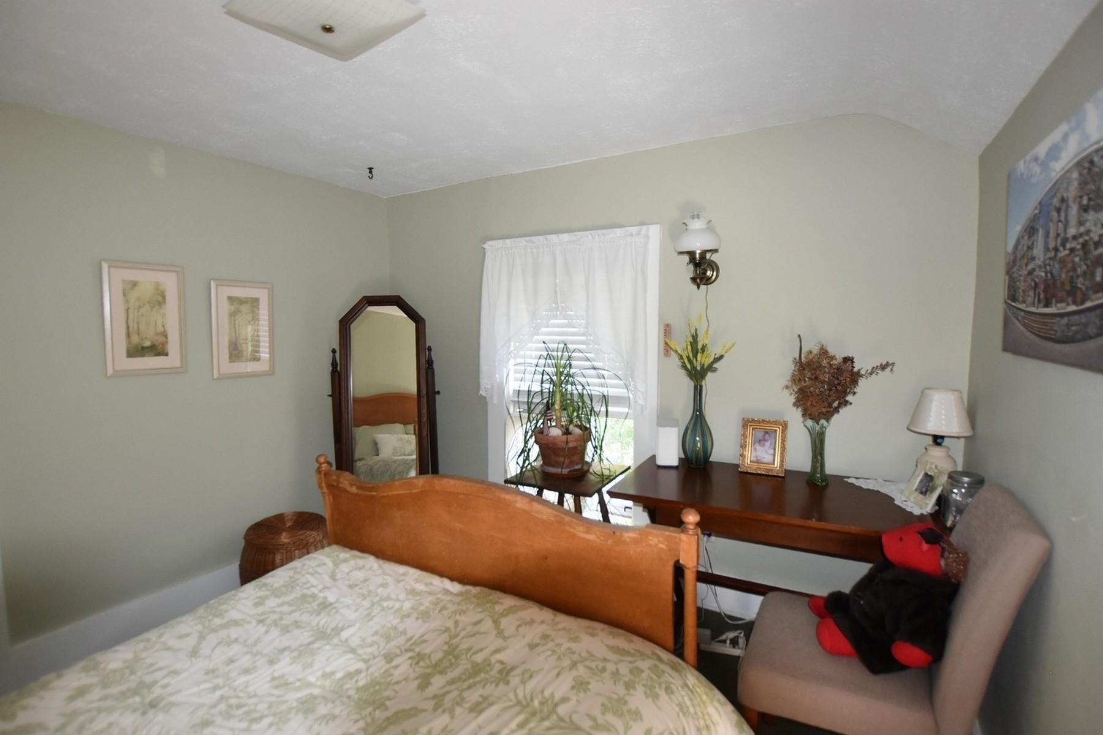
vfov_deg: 77.3
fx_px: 460
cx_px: 552
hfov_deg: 100.4
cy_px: 368
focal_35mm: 15
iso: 800
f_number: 4
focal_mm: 10
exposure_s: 1/60
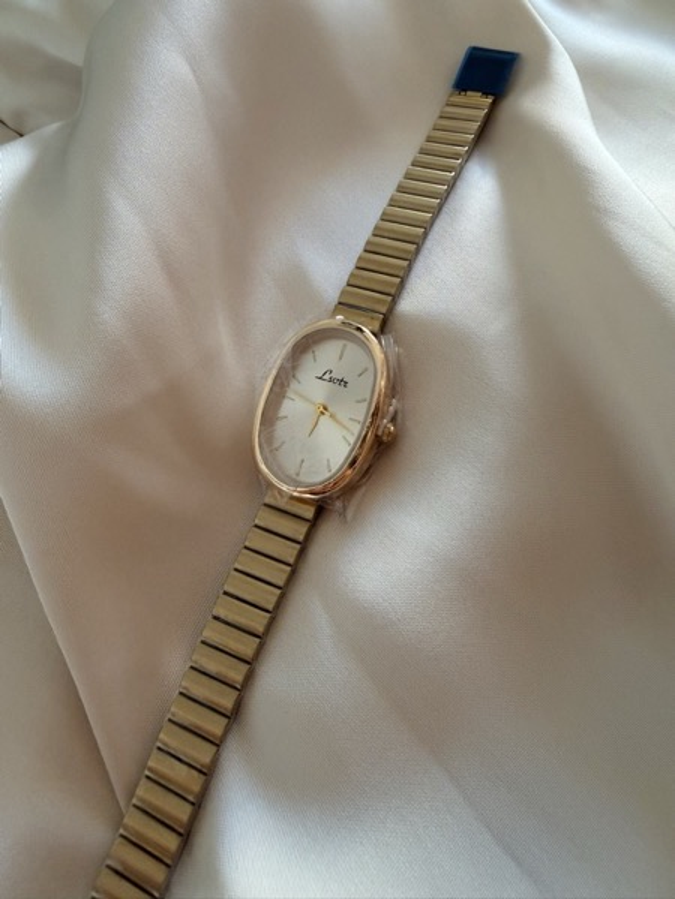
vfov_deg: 71.6
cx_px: 338
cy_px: 450
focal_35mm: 24
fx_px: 624
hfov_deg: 56.8
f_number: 2.2
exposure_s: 1/60
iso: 320
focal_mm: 2.22
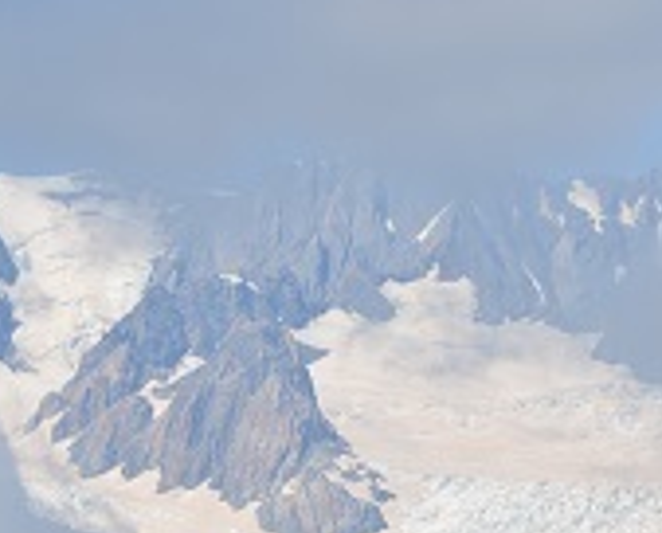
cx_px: 302
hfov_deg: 2.7
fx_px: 13864
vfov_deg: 2.2
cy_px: 508
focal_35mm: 706
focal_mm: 170
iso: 200
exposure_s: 1/1000
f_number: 8
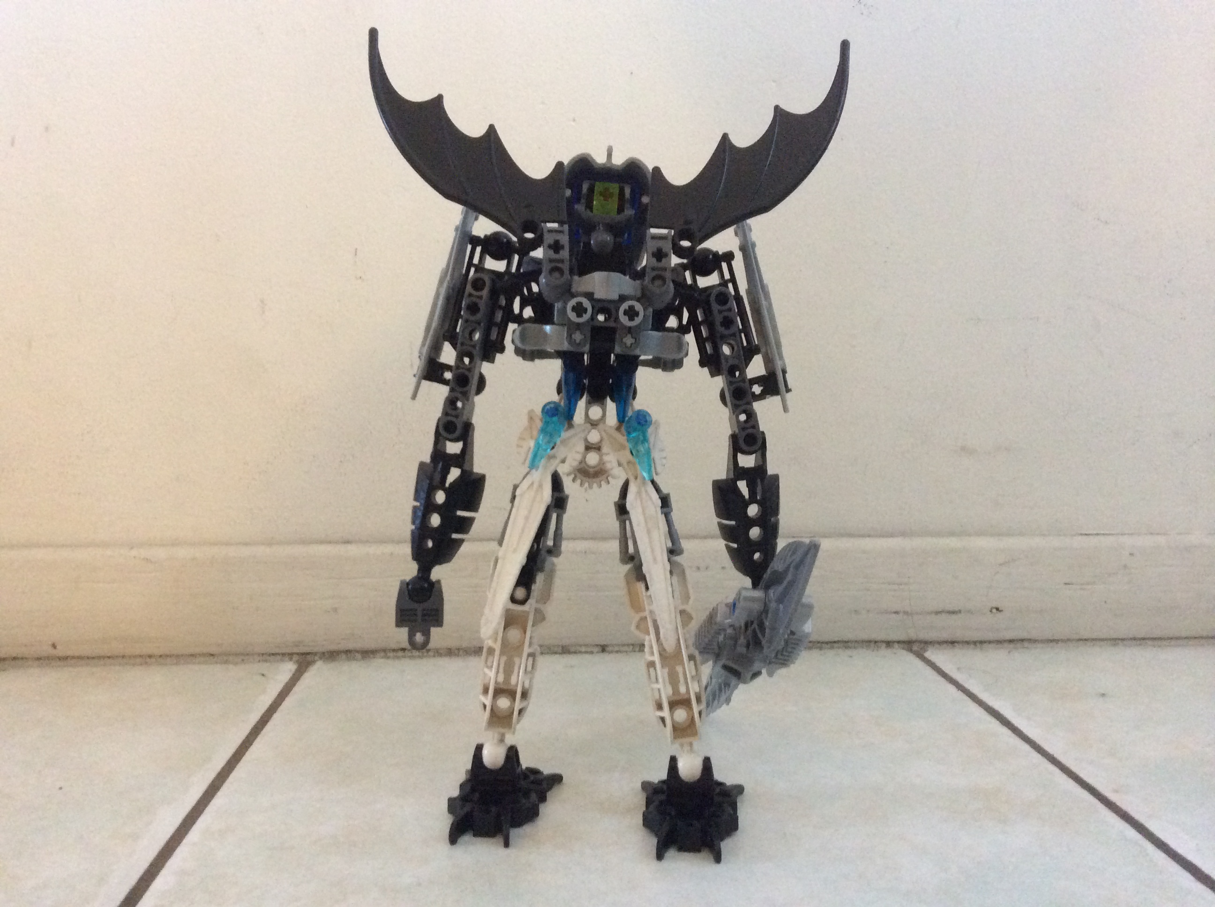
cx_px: 608
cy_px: 454
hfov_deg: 55.4
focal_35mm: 33
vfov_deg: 42.8
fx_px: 1157
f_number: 2.4
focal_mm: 3.3
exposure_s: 1/15
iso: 320
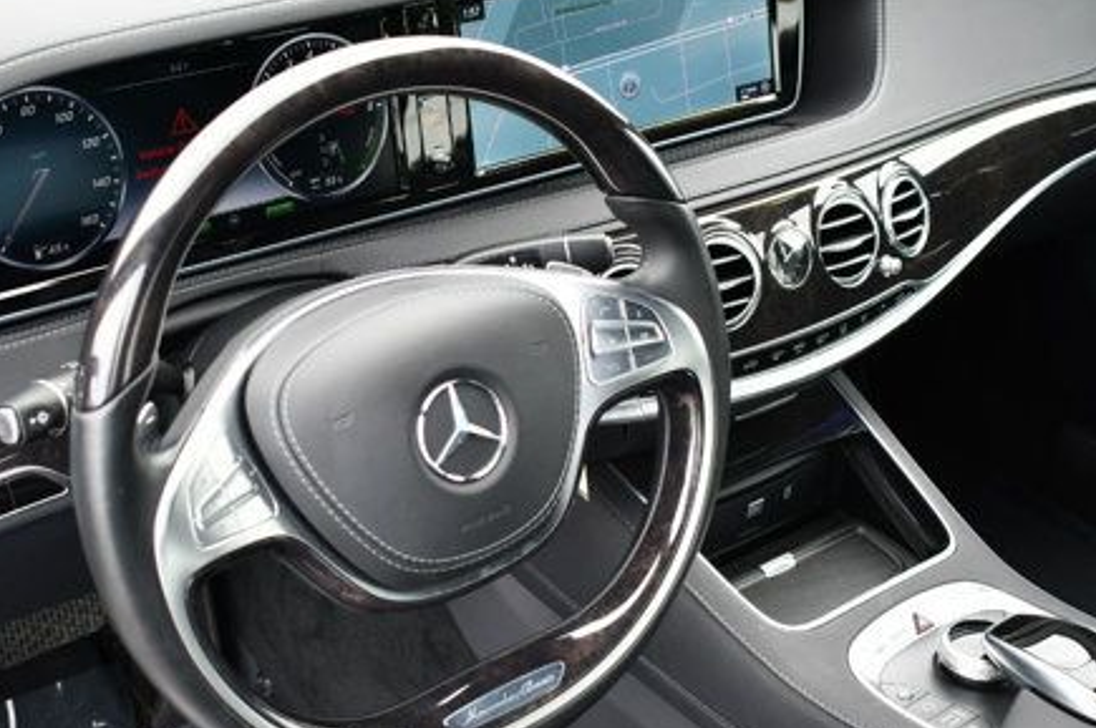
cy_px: 433
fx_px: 1612
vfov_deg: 25.4
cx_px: 499
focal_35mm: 53
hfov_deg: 37.5
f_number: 4
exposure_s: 1/250
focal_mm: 24
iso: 400
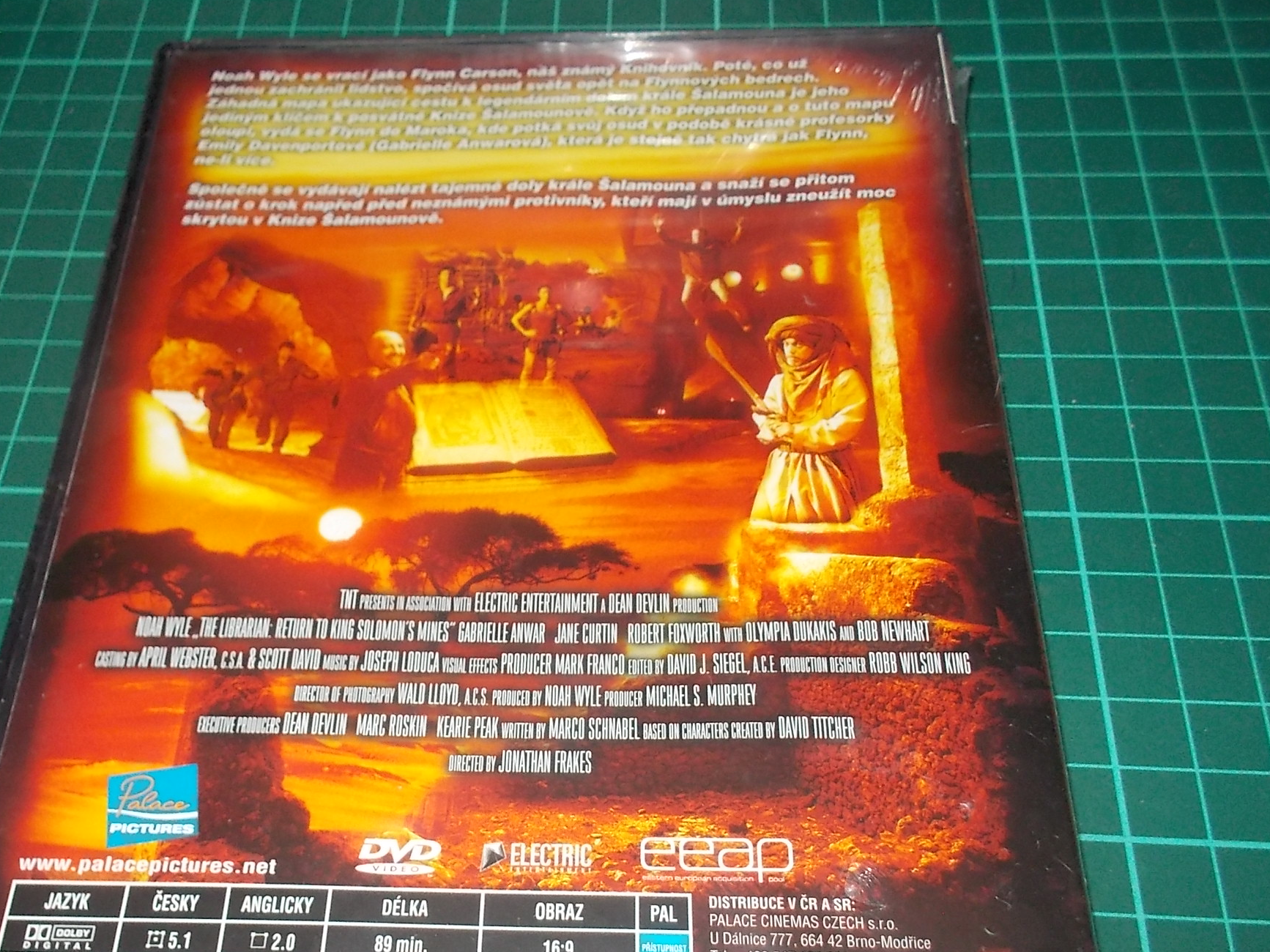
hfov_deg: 48.7
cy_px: 587
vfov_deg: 37.5
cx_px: 511
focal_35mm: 38
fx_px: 1394
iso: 200
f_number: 3.3
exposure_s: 1/30
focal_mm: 4.1
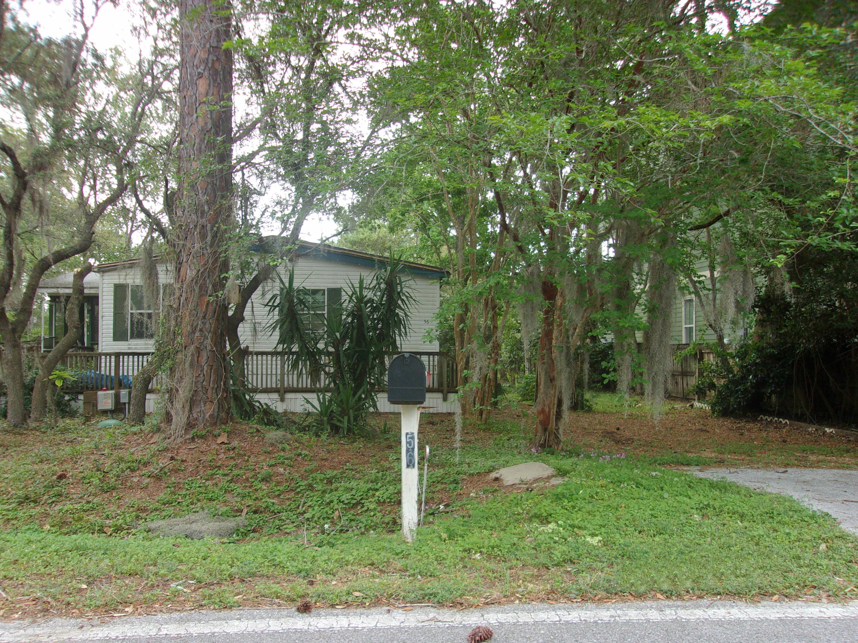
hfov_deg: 65.3
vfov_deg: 51.4
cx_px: 429
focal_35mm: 27
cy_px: 322
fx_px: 669
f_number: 3
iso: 80
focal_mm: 4.9
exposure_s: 1/160
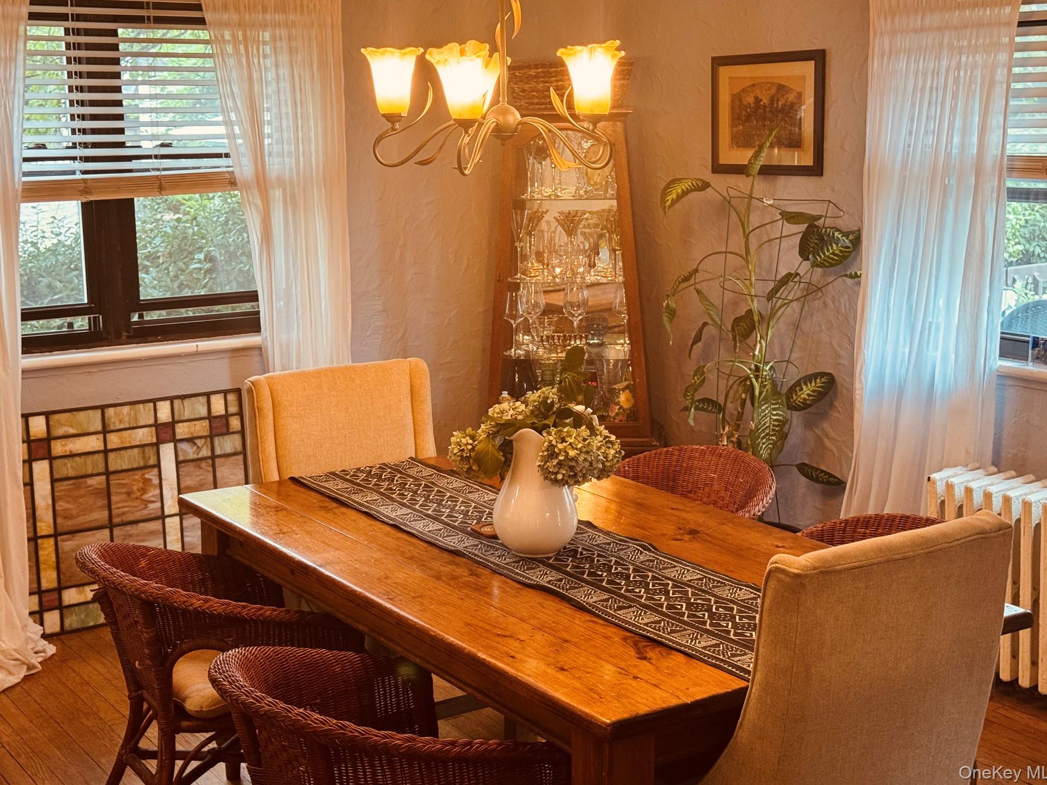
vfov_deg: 28.6
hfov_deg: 37.5
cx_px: 513
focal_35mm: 51
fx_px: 1543
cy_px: 369
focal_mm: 6.76
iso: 200
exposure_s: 1/60
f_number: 1.78
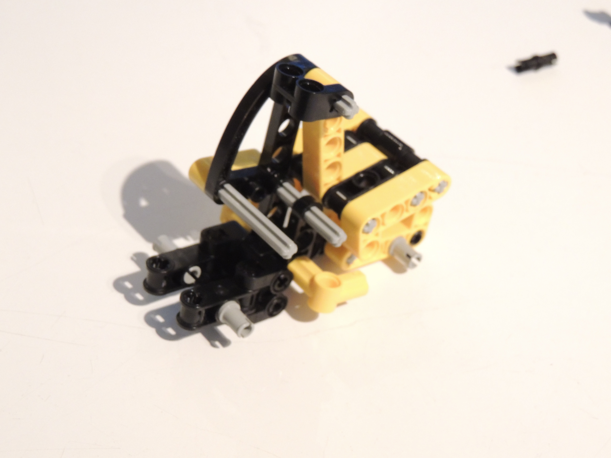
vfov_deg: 21.0
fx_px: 1236
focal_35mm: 70
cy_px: 229
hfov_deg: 27.8
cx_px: 306
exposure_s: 1/13
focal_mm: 12.4
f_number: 3.9
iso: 800
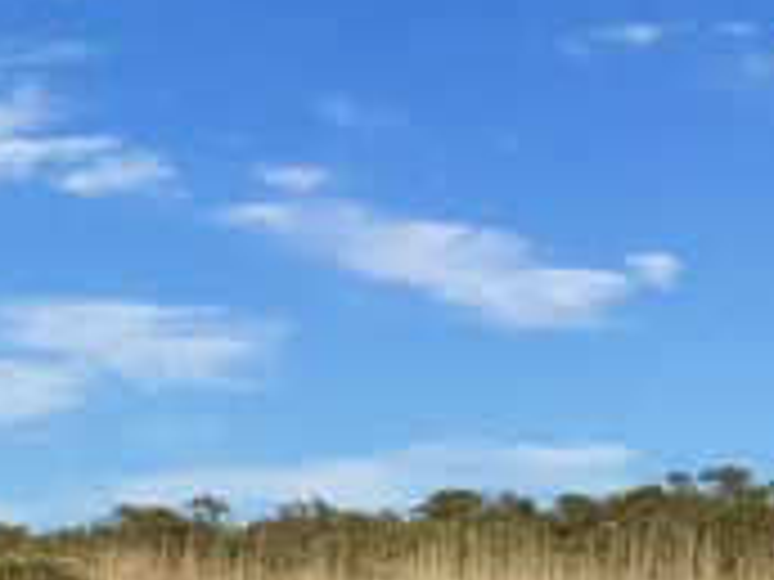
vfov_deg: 8.4
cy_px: 881
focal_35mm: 173
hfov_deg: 9.7
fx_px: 3868
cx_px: -1246
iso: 32
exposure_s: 1/2639
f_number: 2.2
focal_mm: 4.15
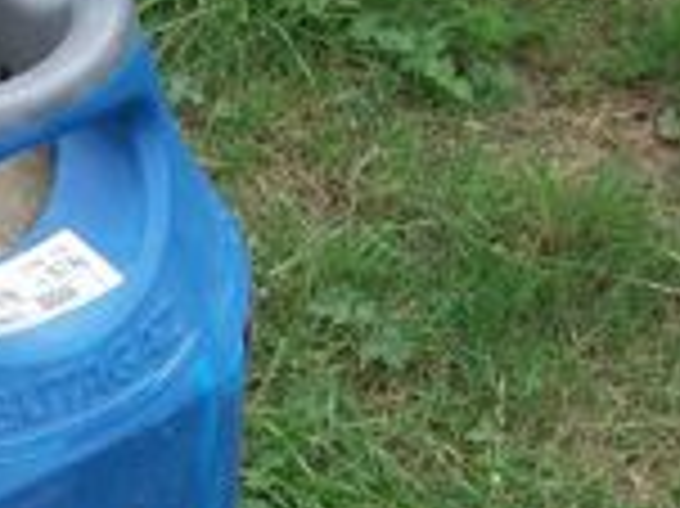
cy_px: 593
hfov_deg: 12.1
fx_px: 3062
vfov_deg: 9.4
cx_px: -324
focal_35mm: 156
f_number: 3.6
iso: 80
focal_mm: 8.8
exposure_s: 1/174
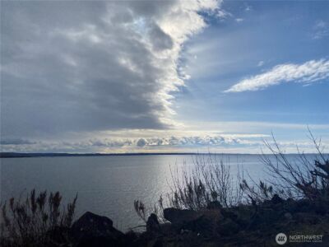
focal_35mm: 26
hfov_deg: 67.3
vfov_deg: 53.1
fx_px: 247
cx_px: 164
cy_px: 124
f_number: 1.8
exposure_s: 1/10417
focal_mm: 4.25
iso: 32
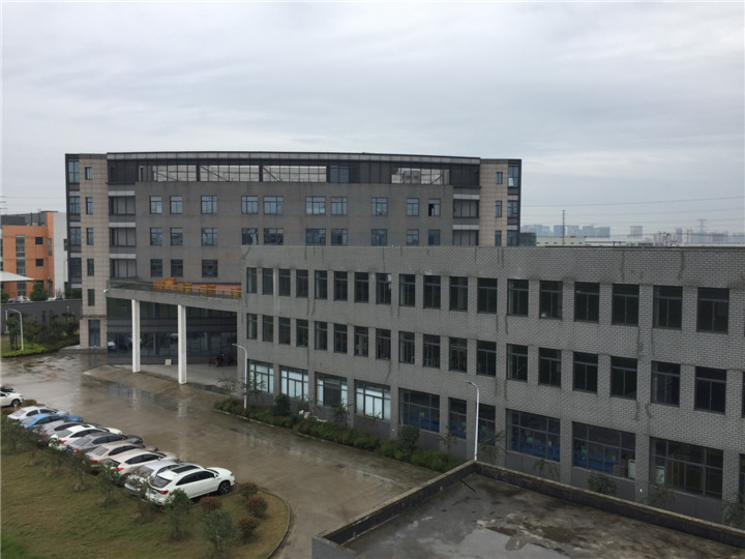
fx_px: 624
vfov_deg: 48.2
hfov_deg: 61.7
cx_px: 372
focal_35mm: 29
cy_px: 280
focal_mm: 4.15
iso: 32
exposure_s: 1/465
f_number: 2.2
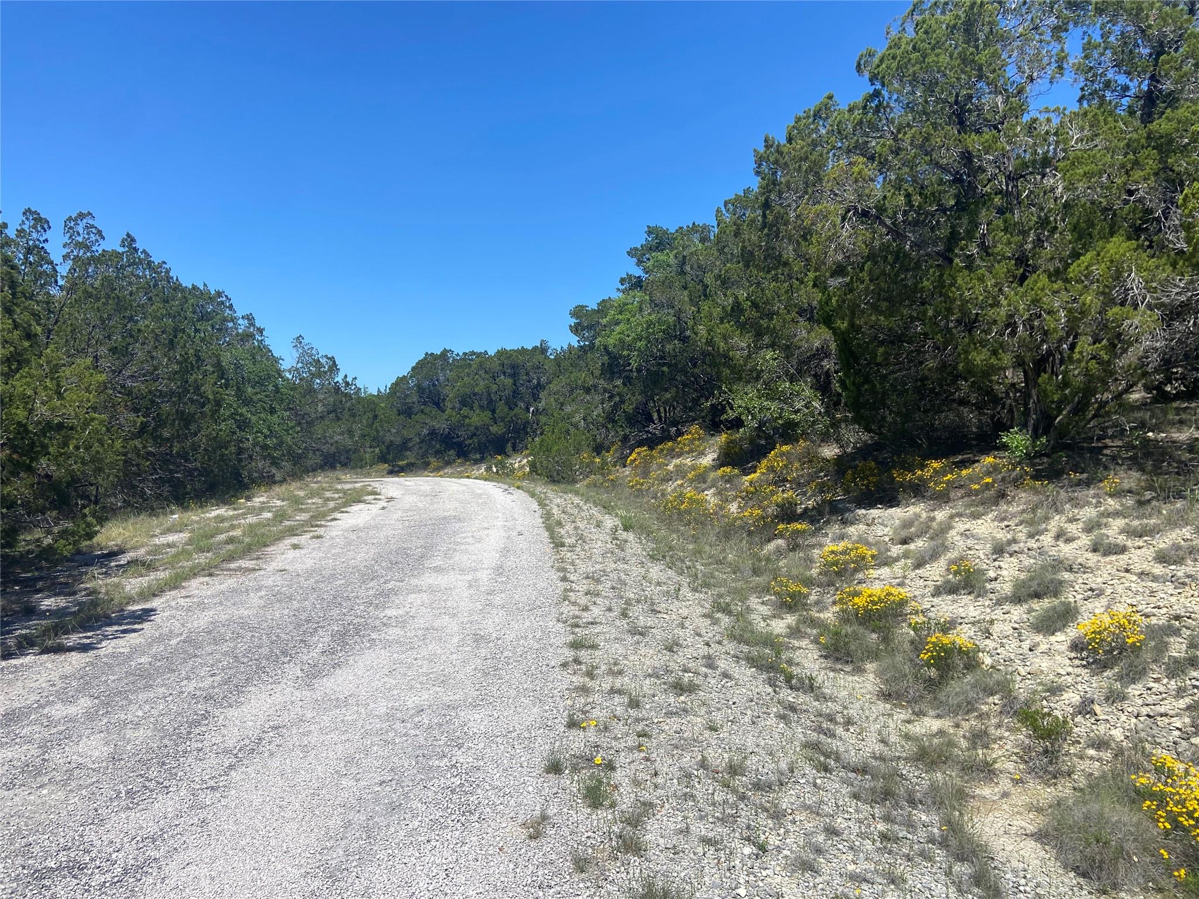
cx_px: 600
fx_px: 901
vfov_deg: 53.1
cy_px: 450
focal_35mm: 26
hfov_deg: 67.3
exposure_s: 1/3401
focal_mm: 4.25
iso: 32
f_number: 1.8
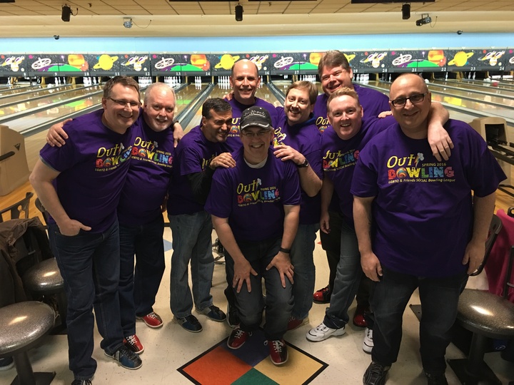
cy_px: 192
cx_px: 257
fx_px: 431
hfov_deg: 61.7
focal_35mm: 29
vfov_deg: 48.2
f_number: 2.2
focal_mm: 4.15
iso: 80
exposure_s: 1/8
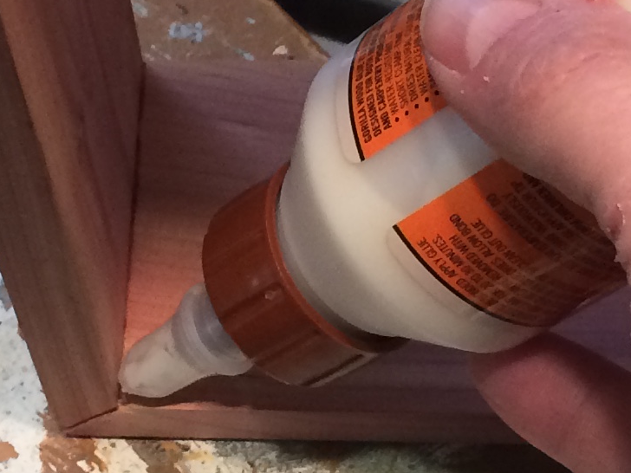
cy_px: 287
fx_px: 2370
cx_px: 272
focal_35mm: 130
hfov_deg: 15.2
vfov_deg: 11.4
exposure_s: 1/30
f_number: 2.2
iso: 125
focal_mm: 4.15
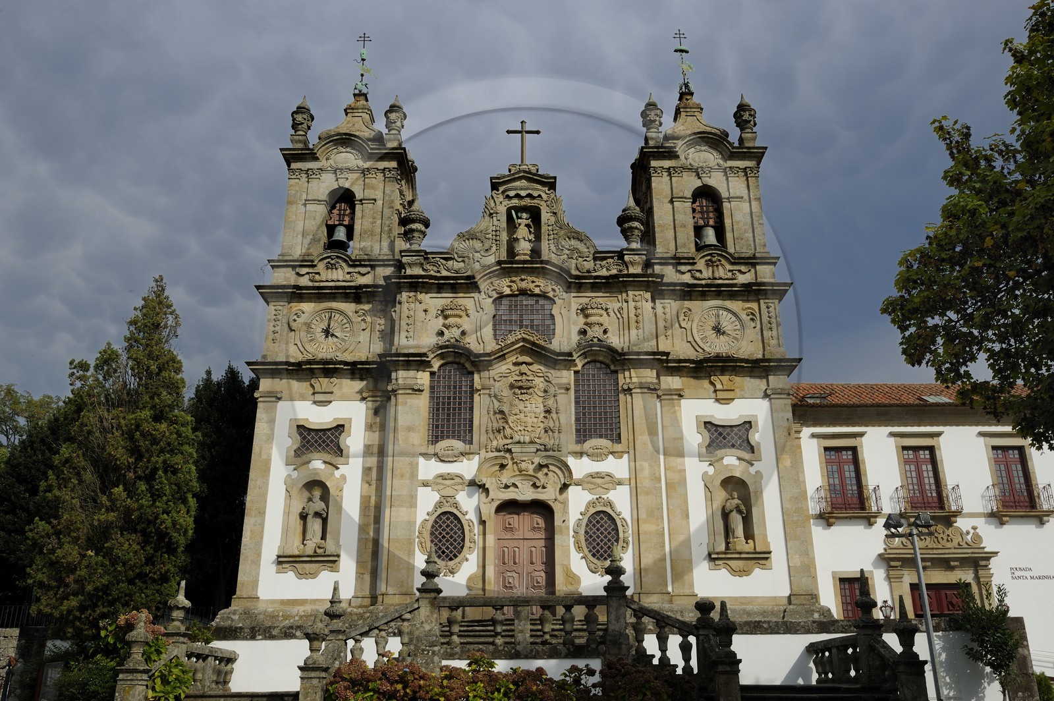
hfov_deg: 60.3
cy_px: 350
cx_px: 527
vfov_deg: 42.3
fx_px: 907
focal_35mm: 31
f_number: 18
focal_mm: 31
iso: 200
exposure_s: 1/160
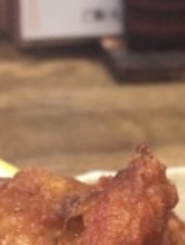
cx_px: 207
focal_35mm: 82
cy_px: 251
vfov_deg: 22.7
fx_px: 582
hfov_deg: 17.4
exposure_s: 1/15
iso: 400
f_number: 2.2
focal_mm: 4.15
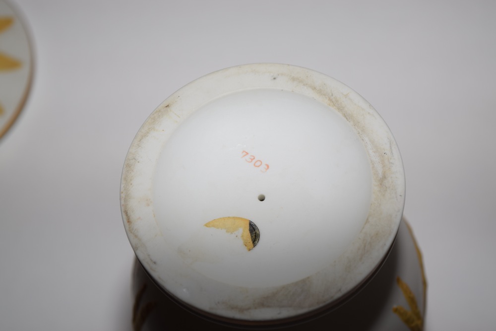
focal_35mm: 82
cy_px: 166
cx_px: 248
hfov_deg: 24.6
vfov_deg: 16.6
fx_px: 1137
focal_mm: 55
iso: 100
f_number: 5.6
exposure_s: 1/60
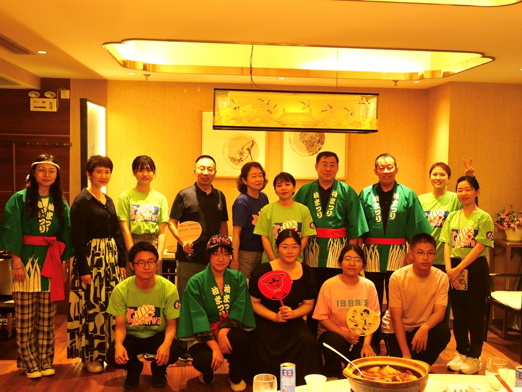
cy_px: 196
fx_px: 603
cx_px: 261
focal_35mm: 40
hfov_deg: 46.8
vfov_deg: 36.0
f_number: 5.6
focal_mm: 20
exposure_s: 1/8
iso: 500
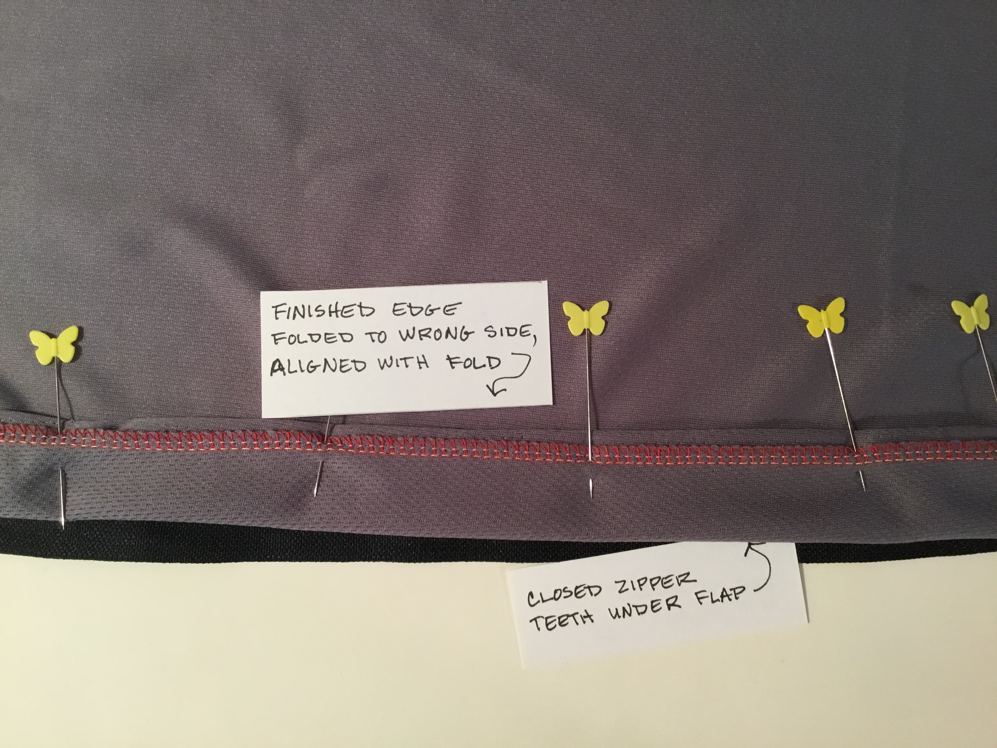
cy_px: 374
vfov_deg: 45.4
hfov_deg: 58.4
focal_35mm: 31
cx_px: 498
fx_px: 893
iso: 100
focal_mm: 3.3
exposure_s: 1/30
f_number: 2.4
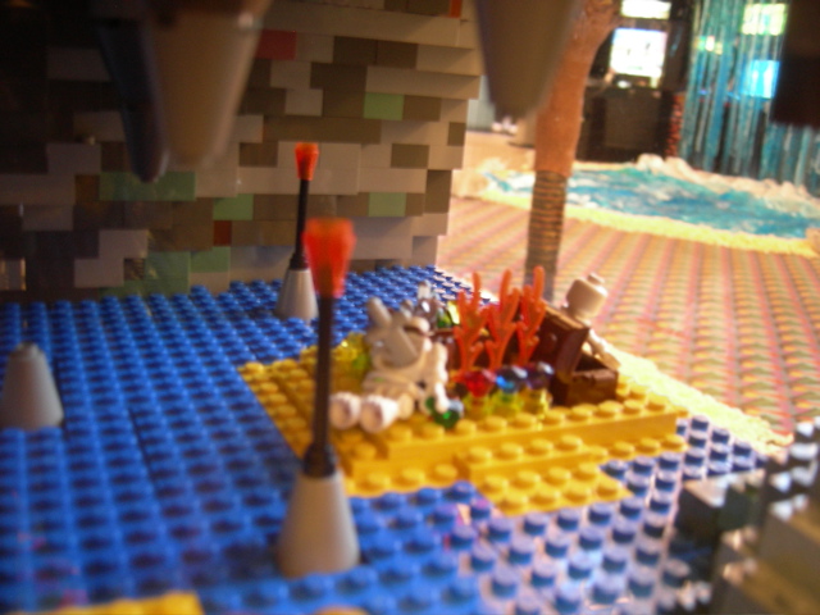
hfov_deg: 51.4
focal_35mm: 36
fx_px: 853
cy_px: 308
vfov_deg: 39.7
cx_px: 410
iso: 200
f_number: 2.7
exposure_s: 1
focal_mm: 7.5
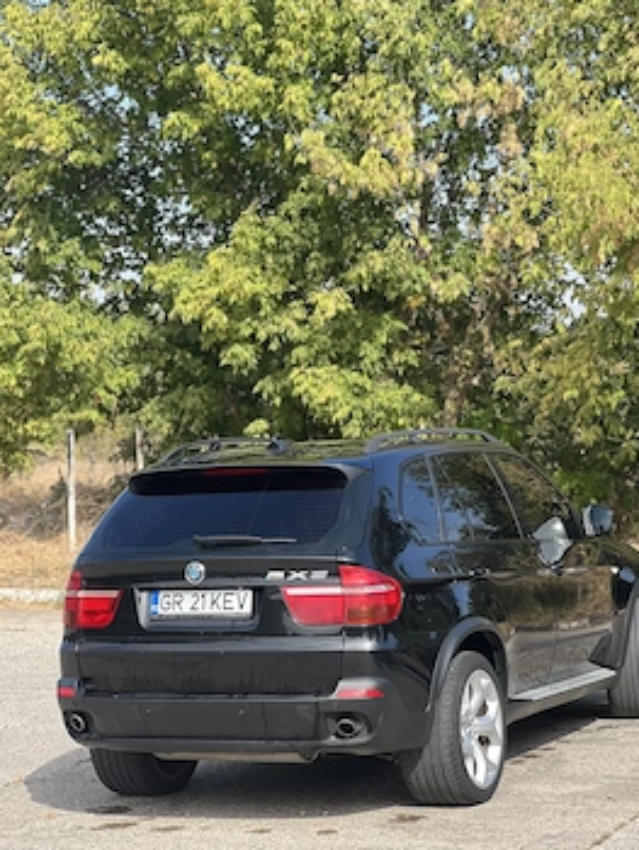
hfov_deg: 16.8
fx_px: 2163
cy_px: 415
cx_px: 343
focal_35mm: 88
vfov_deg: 22.2
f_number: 2.8
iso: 25
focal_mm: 9
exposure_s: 1/236
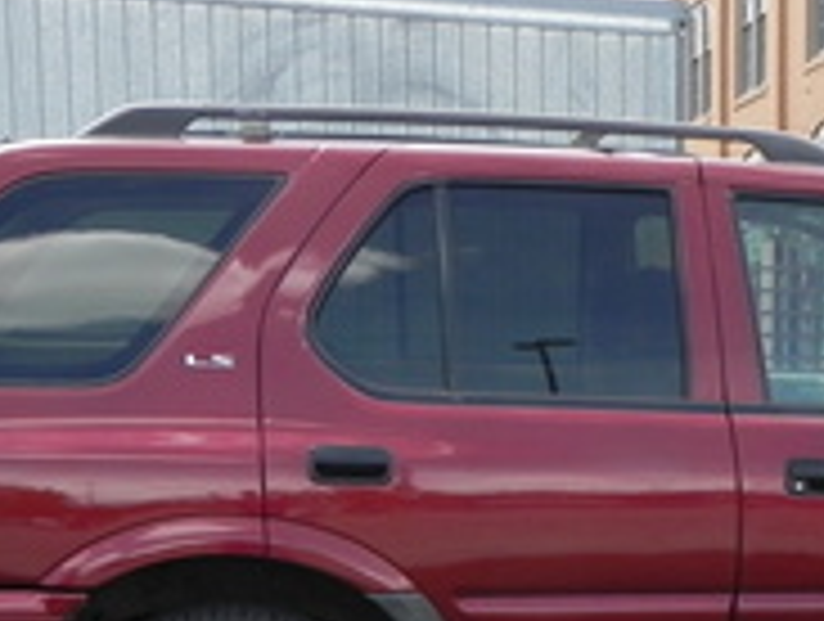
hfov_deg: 21.4
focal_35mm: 90
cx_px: 684
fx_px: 2147
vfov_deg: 16.0
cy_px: 700
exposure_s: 1/184
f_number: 5
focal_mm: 5.9
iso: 160
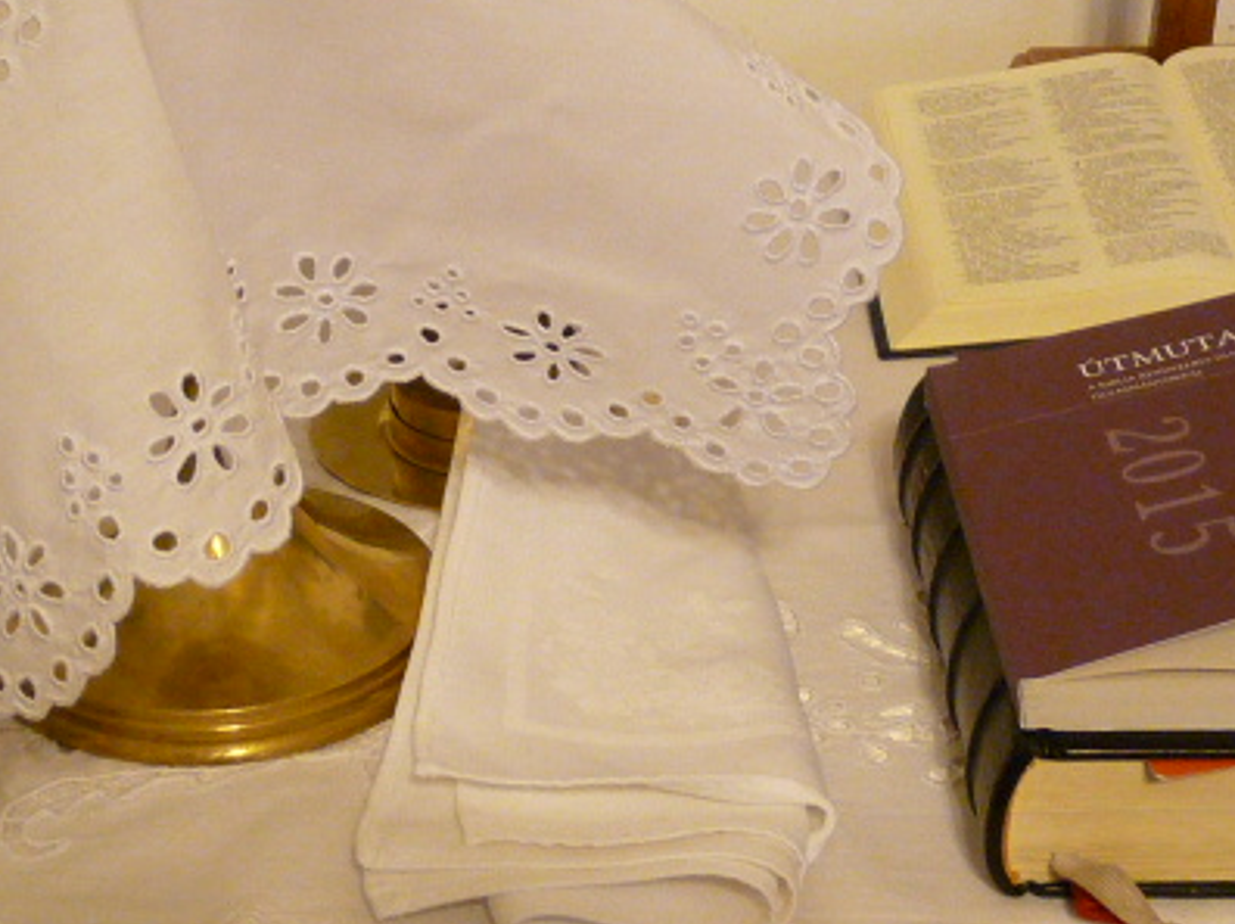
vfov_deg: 20.5
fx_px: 2531
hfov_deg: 27.4
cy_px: 202
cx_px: 644
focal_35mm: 71
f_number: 2.8
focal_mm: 4.8
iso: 400
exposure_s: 1/25
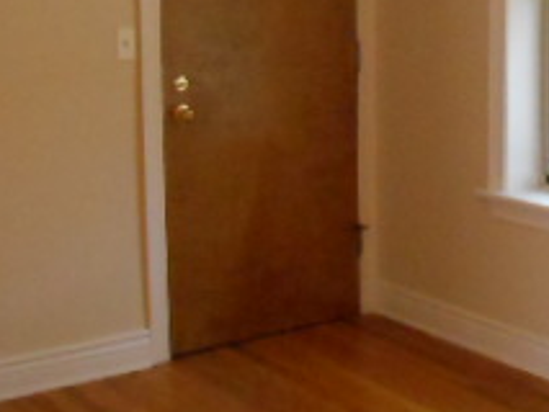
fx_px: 1238
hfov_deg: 24.8
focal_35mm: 78
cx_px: 405
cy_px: 72
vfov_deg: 18.7
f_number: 3.5
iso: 800
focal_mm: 4.6
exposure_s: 1/100
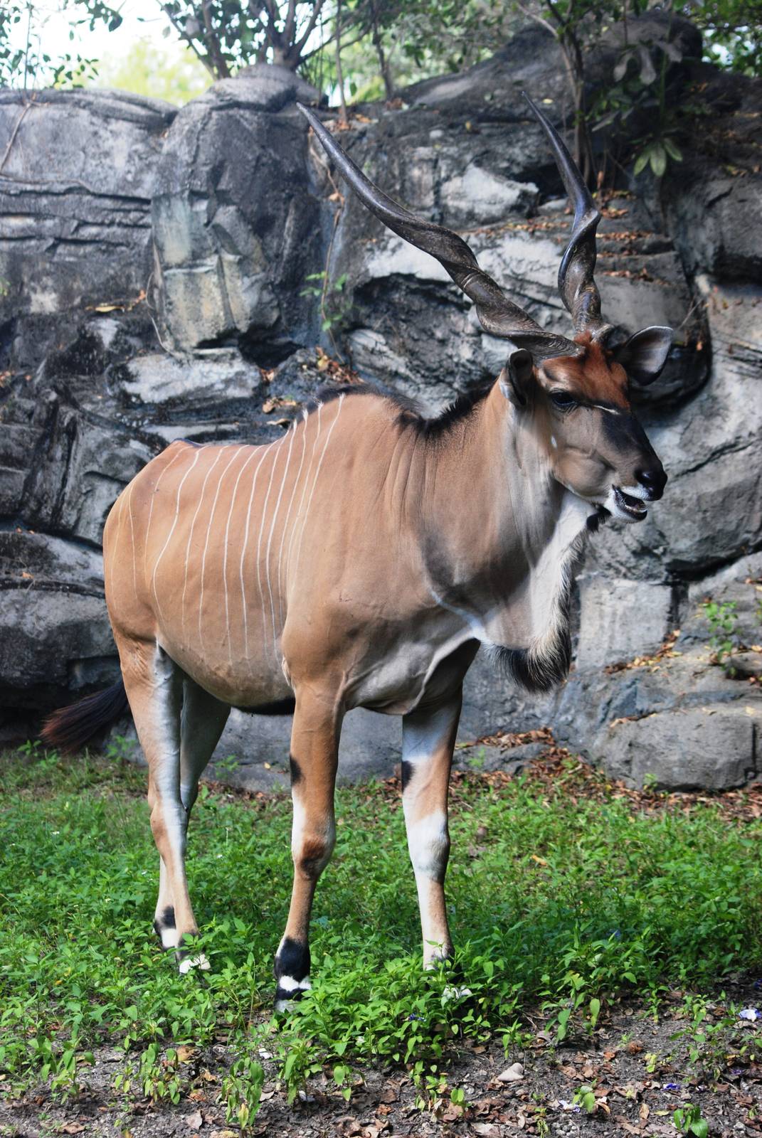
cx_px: 381
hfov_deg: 13.1
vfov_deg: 19.4
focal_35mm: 105
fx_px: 3324
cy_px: 569
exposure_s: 1/400
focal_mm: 70
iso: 400
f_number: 5
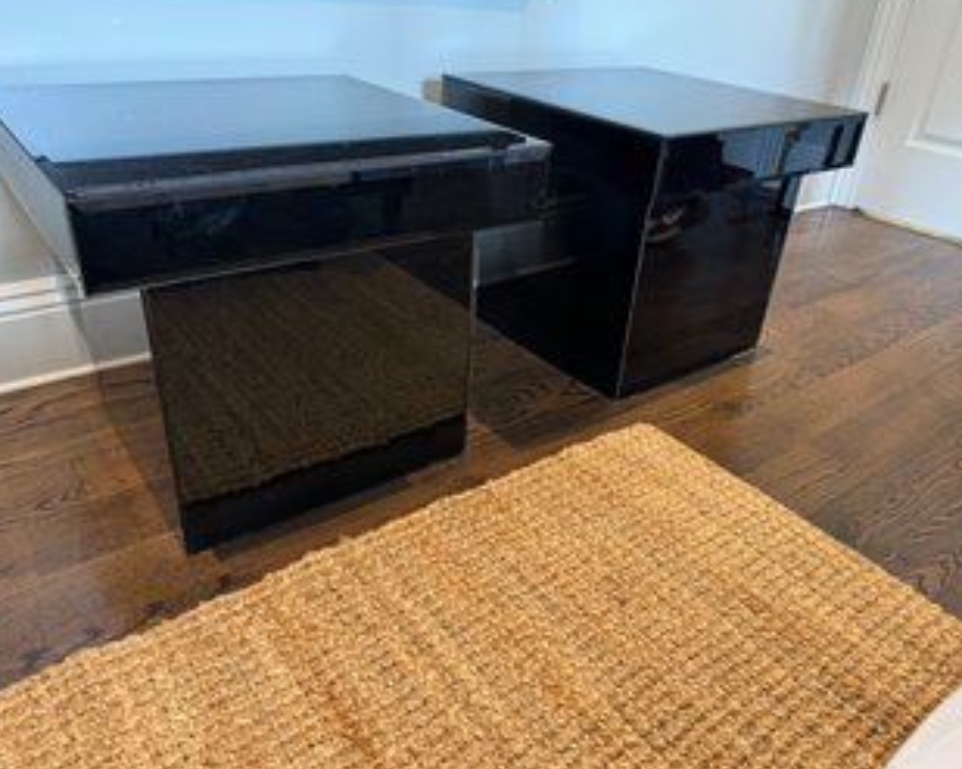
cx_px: 497
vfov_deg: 54.9
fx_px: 740
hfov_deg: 66.0
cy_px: 378
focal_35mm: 26
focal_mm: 6.76
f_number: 1.78
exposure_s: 1/60
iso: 400
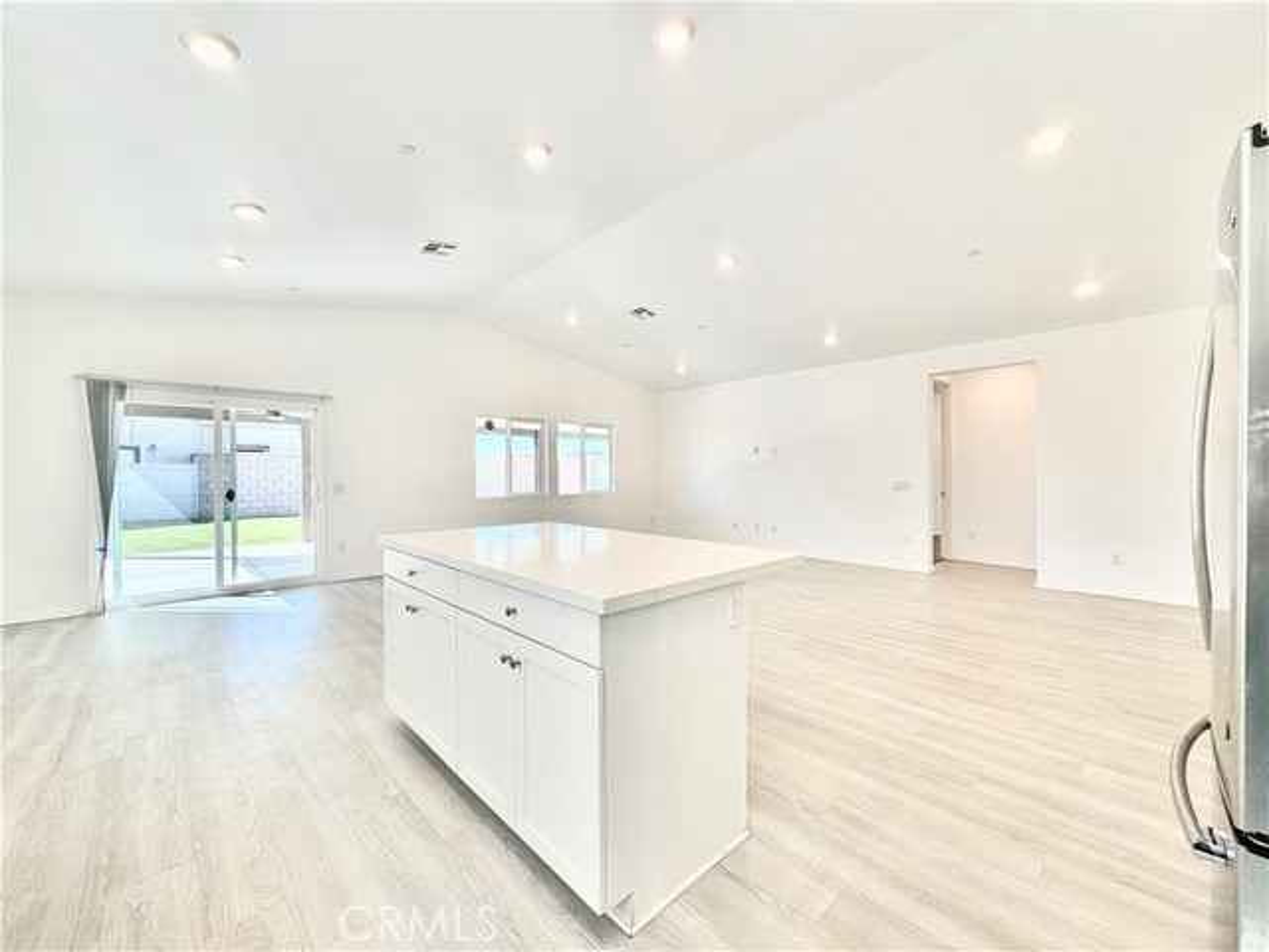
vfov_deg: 85.7
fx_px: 513
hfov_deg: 102.1
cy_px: 476
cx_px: 634
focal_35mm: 14
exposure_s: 1/120
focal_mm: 2.22
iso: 64
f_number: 2.2
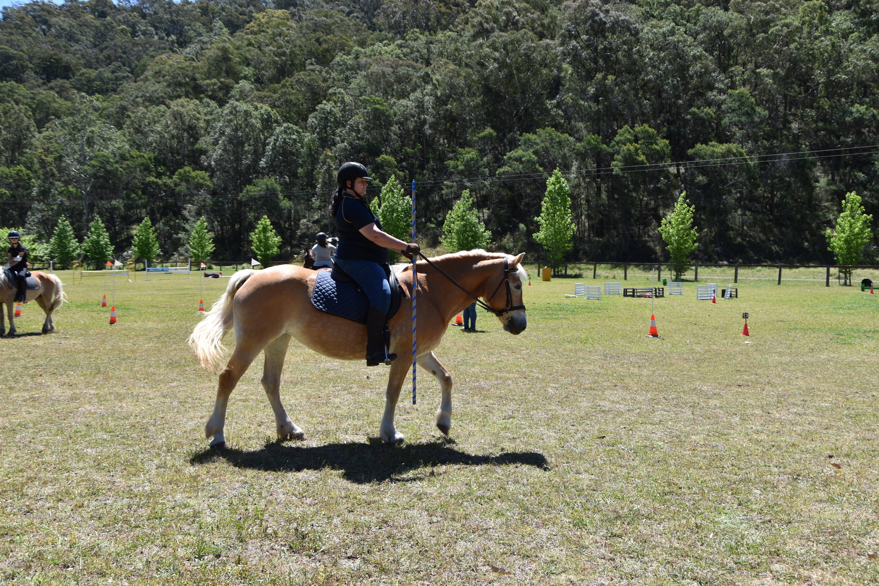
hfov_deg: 57.2
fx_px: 806
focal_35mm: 33
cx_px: 440
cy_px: 293
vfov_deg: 40.0
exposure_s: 1/200
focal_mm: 22
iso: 100
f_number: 7.1
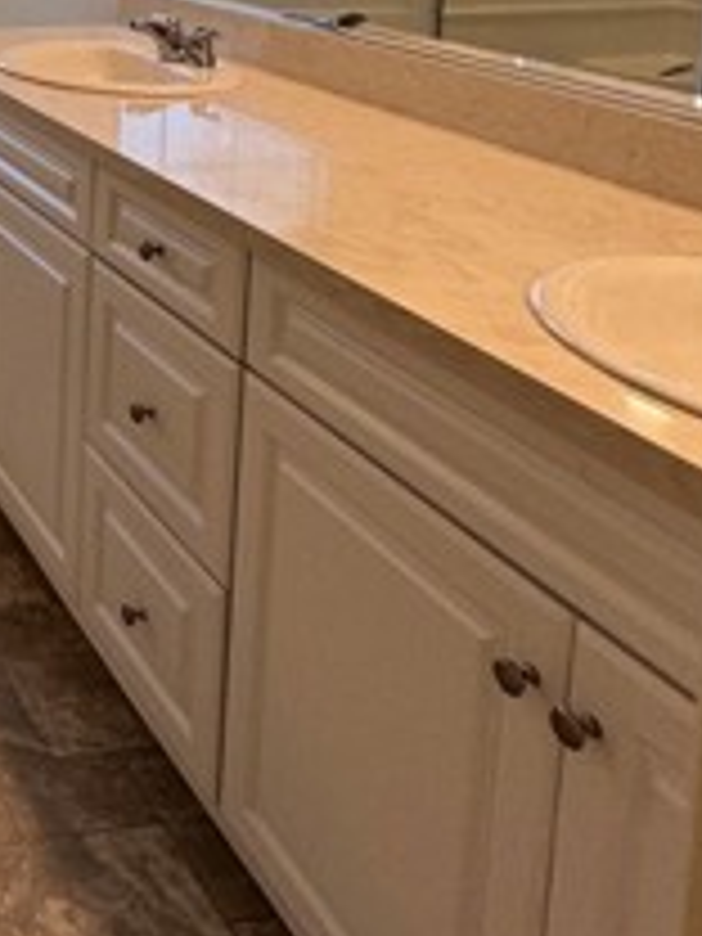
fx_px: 1163
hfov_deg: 26.0
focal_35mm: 43
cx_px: -315
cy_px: -22
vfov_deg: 38.4
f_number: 2.2
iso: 125
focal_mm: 2.22
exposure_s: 1/120
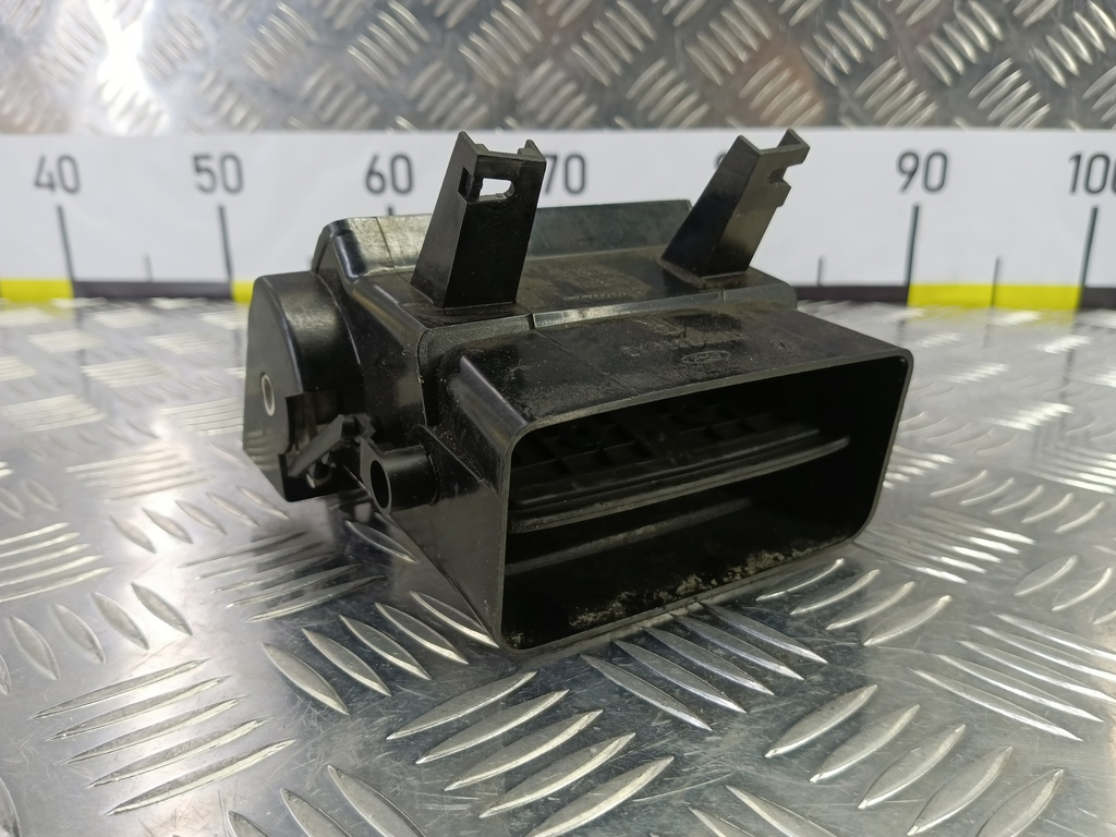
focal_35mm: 23
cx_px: 558
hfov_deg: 73.9
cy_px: 418
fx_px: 742
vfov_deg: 58.9
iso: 186
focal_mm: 4.11
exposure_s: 1/50
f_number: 1.6
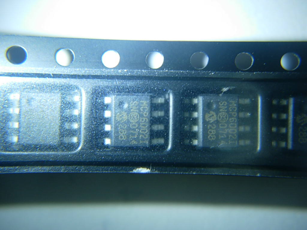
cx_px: 154
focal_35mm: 38
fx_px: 337
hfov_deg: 49.0
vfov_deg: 37.7
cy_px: 115
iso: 66
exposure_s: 1/32
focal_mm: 7.8
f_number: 2.8
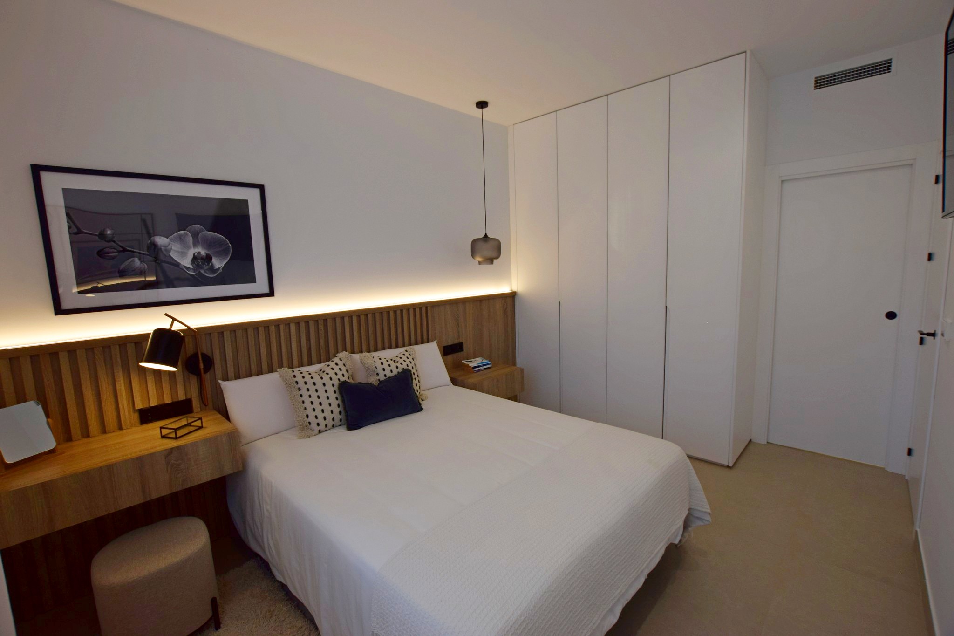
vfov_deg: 77.3
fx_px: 397
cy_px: 318
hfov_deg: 100.4
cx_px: 477
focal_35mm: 15
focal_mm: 10
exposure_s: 1/125
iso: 400
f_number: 5.6
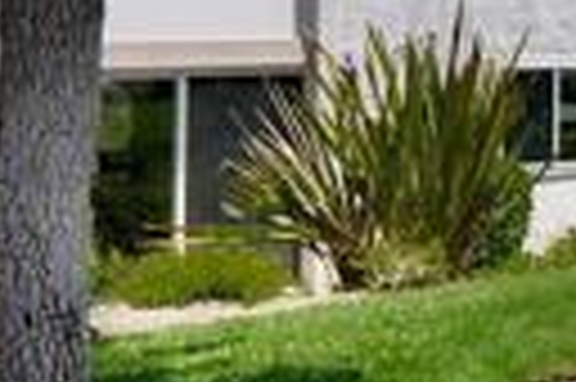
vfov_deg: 16.4
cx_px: 544
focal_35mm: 82
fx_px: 1318
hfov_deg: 23.8
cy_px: 74
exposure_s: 1/200
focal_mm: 11
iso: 200
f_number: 7.1
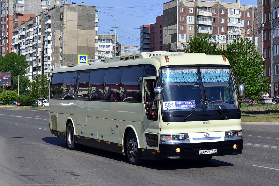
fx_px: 488
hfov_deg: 31.9
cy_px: 86
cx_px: 154
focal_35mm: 63
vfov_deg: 21.6
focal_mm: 38
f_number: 6.3
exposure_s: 1/1000
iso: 200
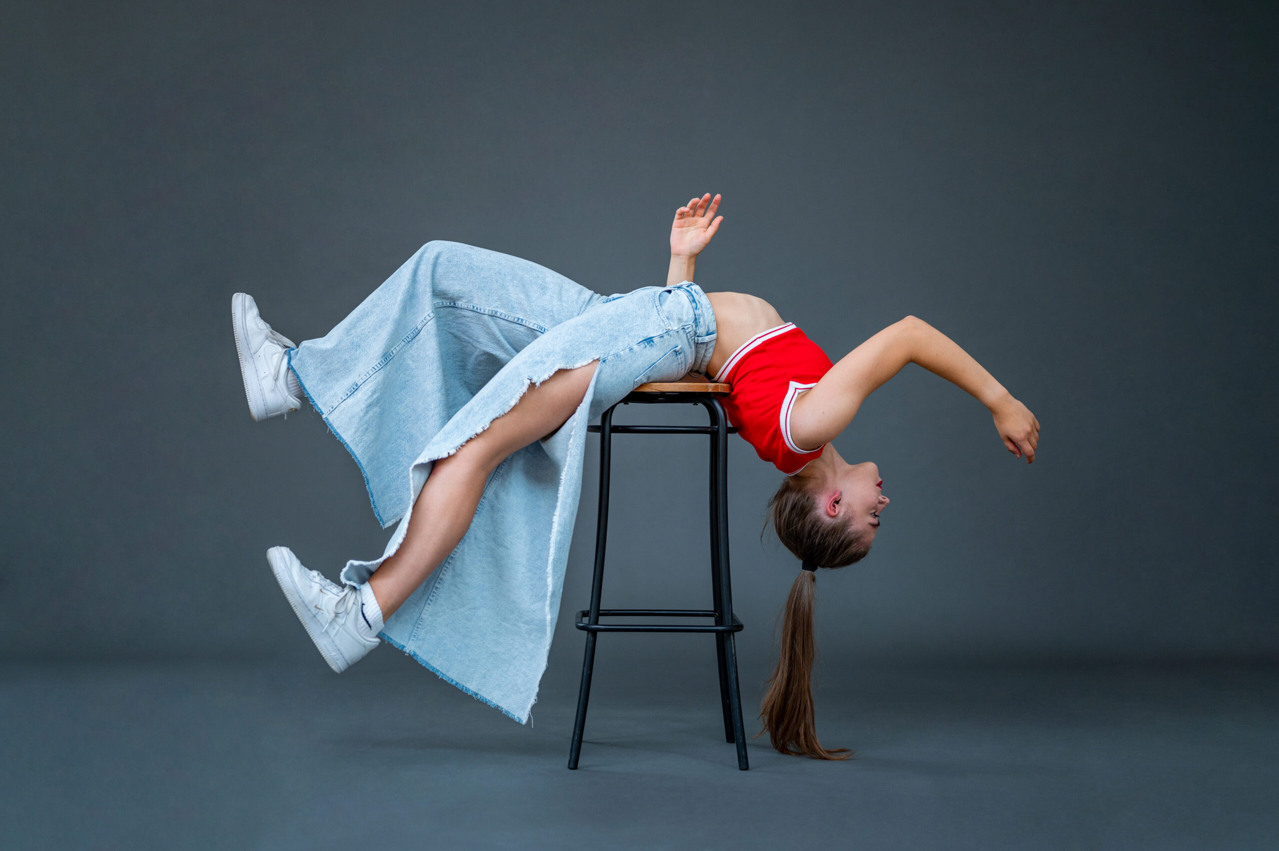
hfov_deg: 39.6
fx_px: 1775
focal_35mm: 50
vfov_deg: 27.0
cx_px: 640
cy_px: 426
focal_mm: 50
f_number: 2
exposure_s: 1/400
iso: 125
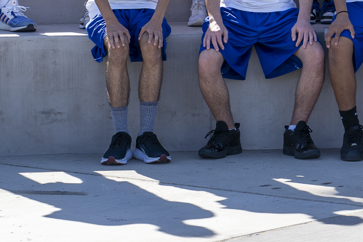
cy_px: -84
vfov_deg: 6.5
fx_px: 2107
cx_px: 546
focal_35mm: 209
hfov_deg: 9.6
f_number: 4.5
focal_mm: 46
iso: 100
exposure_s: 1/500
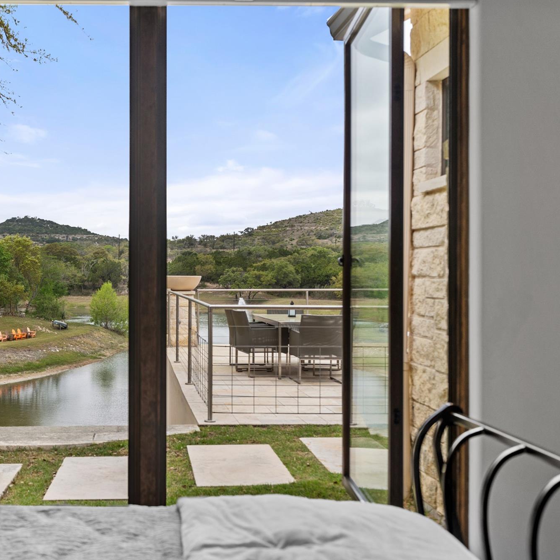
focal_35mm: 43
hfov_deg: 38.3
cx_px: 151
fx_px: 787
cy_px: 275
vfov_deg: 39.2
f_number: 5
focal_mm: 33
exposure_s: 1/50
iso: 400
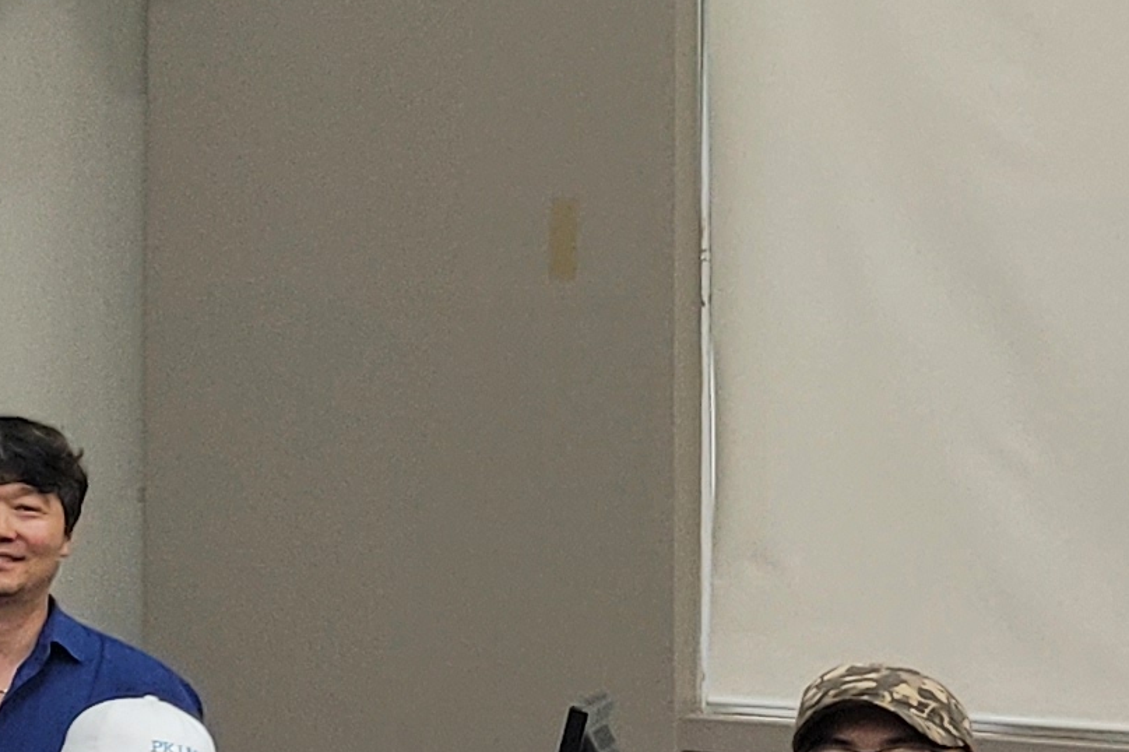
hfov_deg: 12.2
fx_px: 4232
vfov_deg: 10.1
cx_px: -1537
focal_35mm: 135
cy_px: 197
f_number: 1.8
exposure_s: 1/120
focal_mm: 5.4
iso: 200
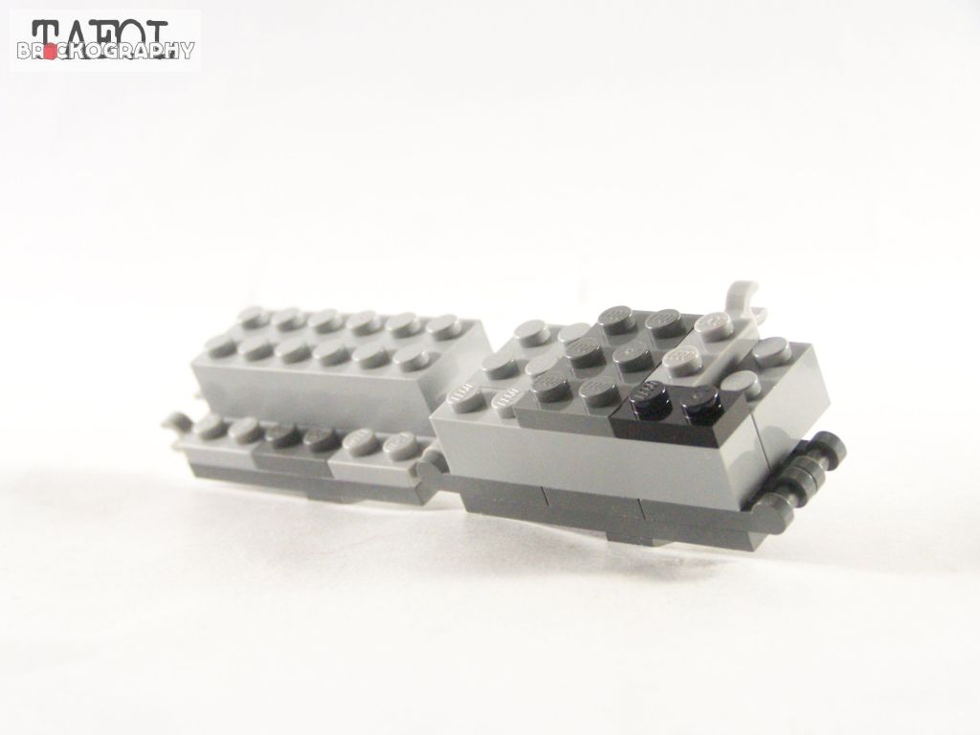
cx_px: 490
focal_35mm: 82
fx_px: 2321
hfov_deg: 23.8
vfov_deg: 18.0
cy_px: 368
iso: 400
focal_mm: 13.7
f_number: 3.2
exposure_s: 1/60
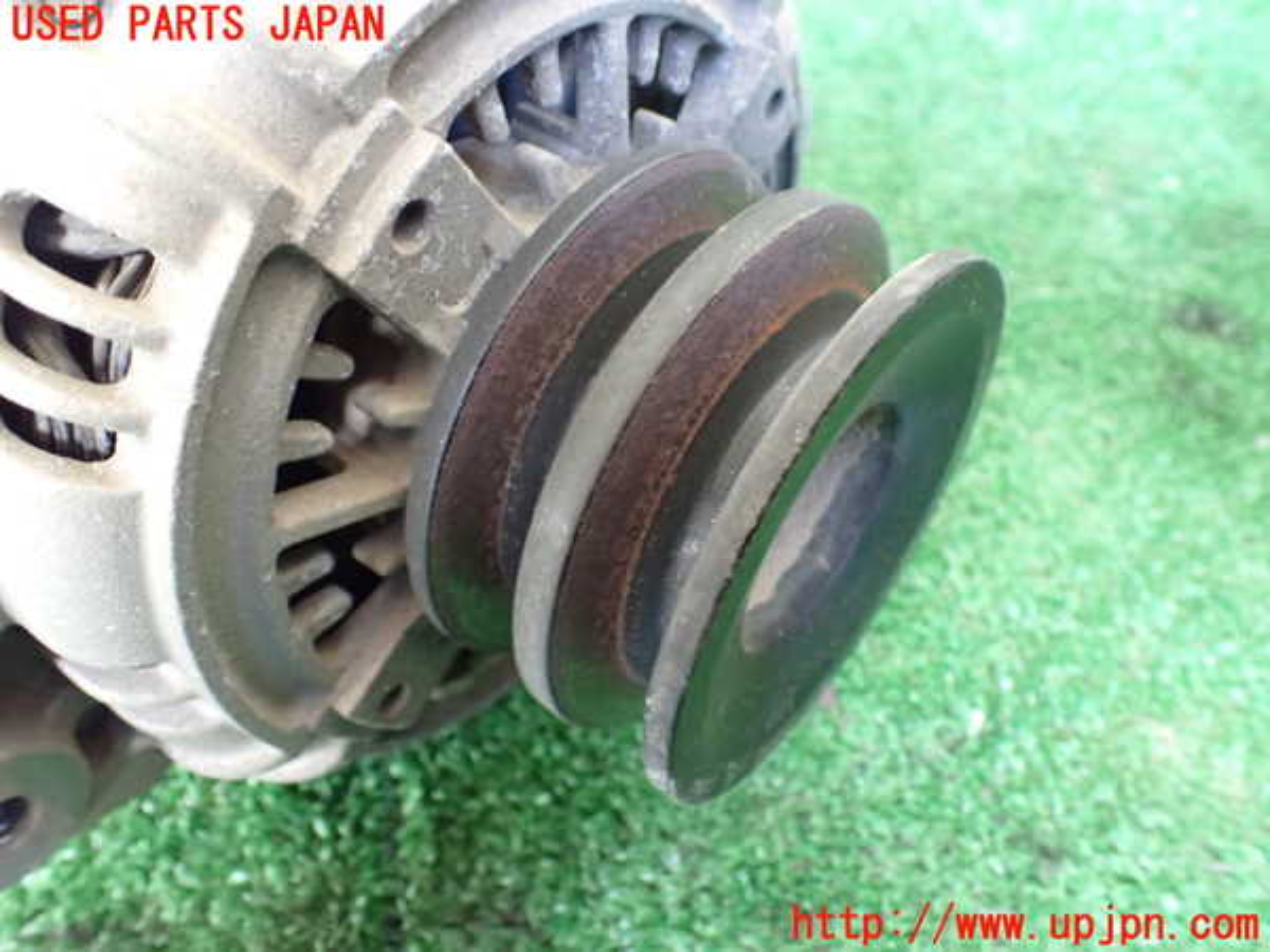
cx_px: 635
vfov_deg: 46.8
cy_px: 476
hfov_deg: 60.0
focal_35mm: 30
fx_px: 1101
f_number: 2.3
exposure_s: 1/30
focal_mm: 5.4
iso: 1250
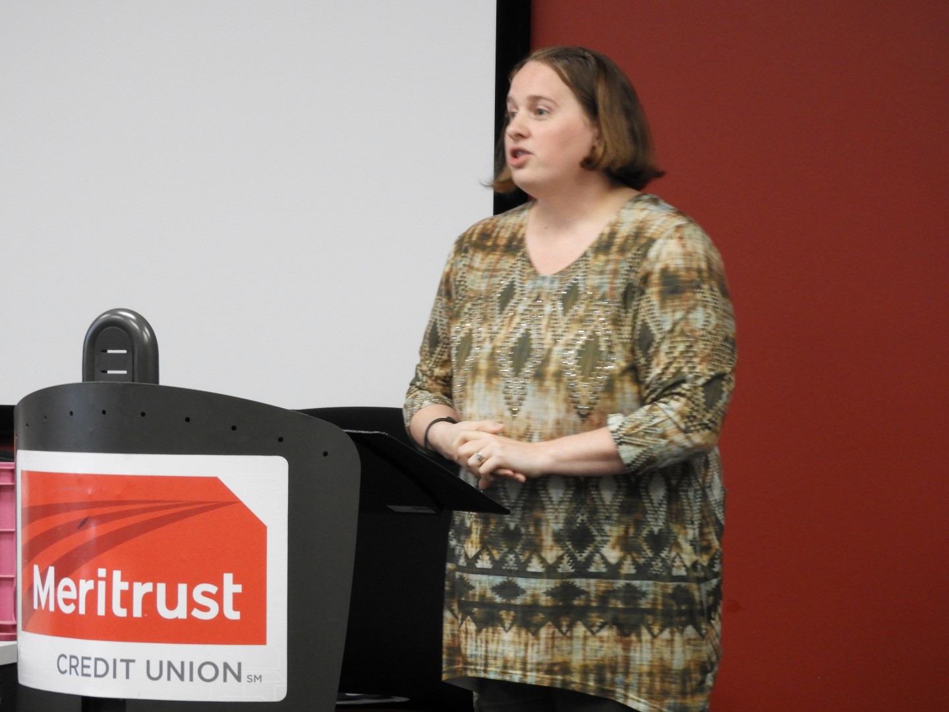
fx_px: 3427
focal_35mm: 125
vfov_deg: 11.9
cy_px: 356
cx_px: 474
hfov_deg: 15.8
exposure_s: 1/15
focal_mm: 22.4
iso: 500
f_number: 5
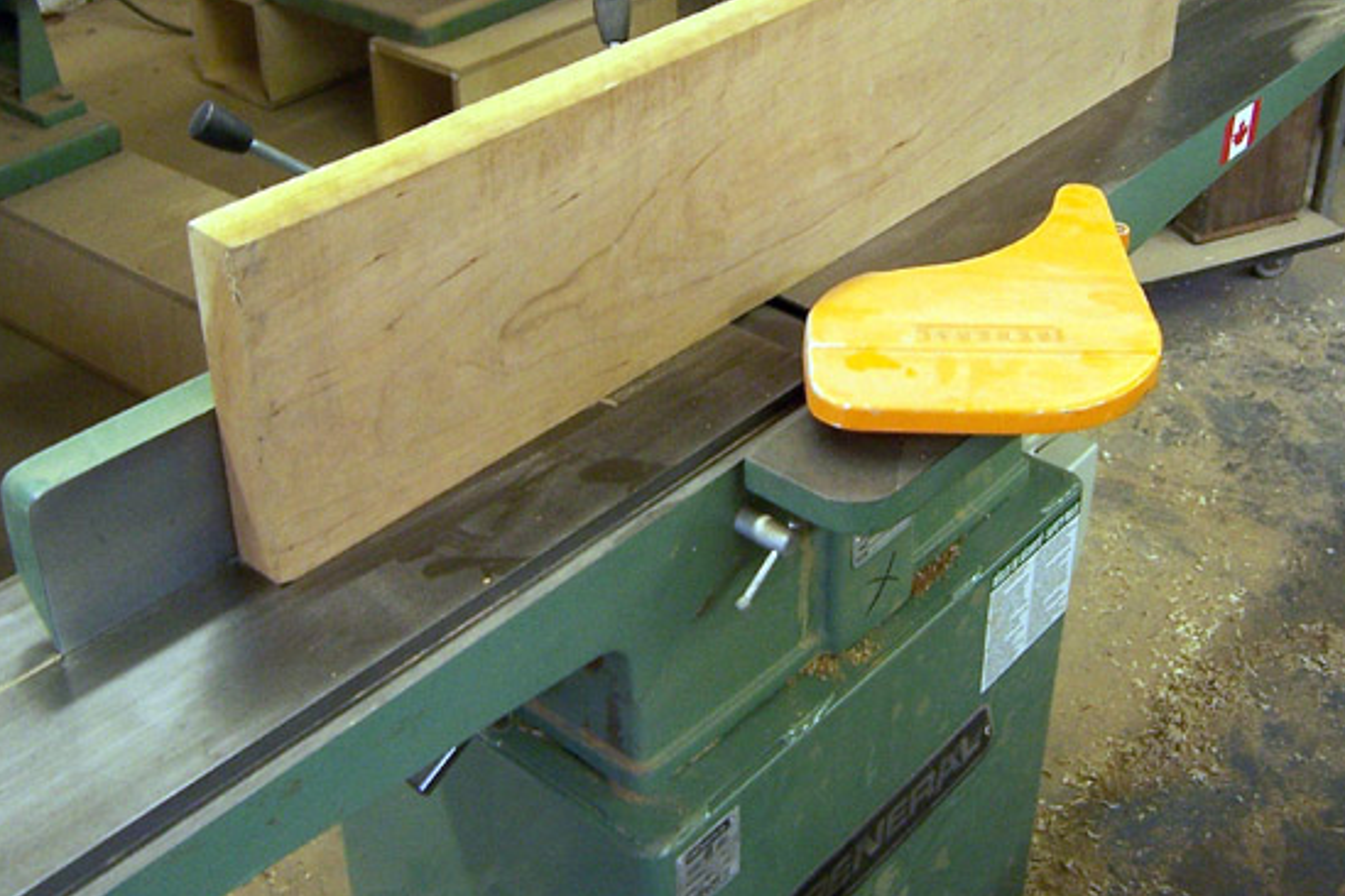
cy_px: 252
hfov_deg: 43.6
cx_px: 735
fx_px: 1681
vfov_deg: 29.5
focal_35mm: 45
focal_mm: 5.5
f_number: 3.4
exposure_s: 1/15
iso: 140
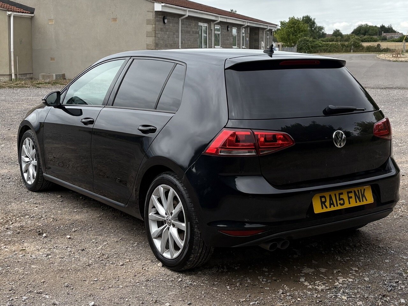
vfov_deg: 53.1
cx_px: 204
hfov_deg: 67.3
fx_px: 306
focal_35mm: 26
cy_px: 153
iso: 50
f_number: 1.6
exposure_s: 1/2451
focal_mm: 5.96
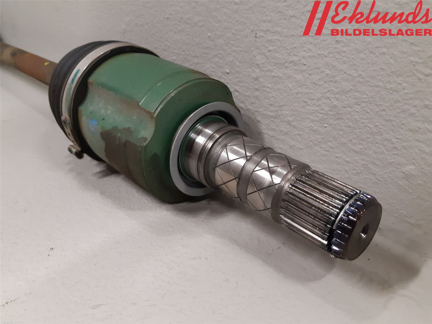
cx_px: 216
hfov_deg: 67.3
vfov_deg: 53.1
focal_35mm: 26
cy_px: 162
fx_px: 324
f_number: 1.7
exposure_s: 1/50
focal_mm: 3.93
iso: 200
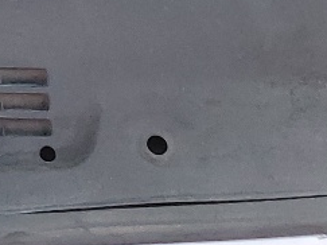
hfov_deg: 10.5
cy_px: -494
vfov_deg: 7.6
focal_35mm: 171
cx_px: -342
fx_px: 1615
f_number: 1.5
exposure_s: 1/385
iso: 50
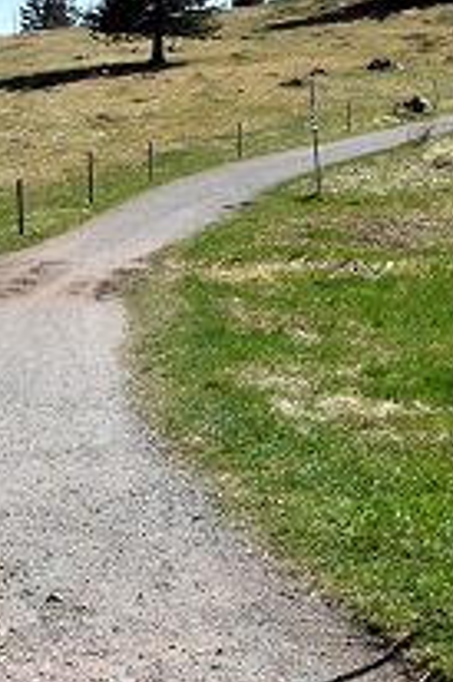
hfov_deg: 15.7
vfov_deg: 23.3
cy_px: 230
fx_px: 1646
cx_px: 266
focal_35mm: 87
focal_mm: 27
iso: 2500
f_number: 10
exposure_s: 1/8000
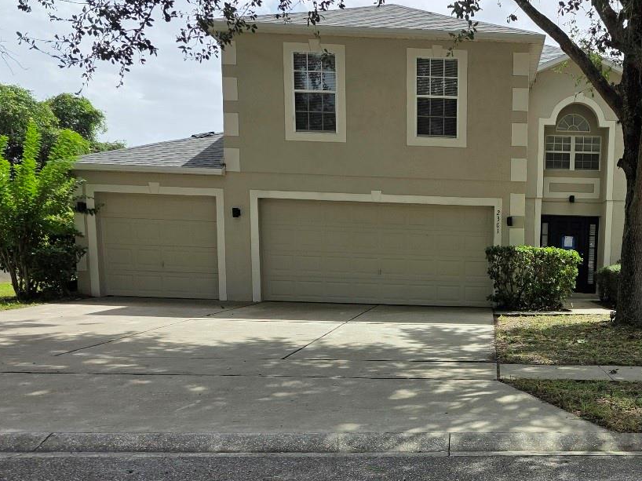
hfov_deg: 40.2
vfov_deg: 31.3
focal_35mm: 45
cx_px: 522
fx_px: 834
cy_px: 388
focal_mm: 6.3
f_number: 1.7
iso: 80
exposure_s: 1/10000
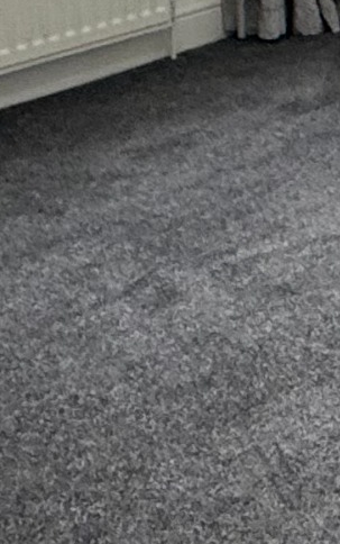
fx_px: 1525
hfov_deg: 12.3
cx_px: 449
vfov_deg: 18.7
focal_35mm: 103
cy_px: -163
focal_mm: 2.22
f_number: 2.2
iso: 160
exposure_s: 1/50
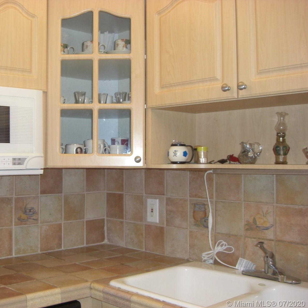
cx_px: 104
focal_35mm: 45
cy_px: 154
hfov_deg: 37.2
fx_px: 453
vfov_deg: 37.6
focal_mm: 7.9
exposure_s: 1/60
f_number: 2.8
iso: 200
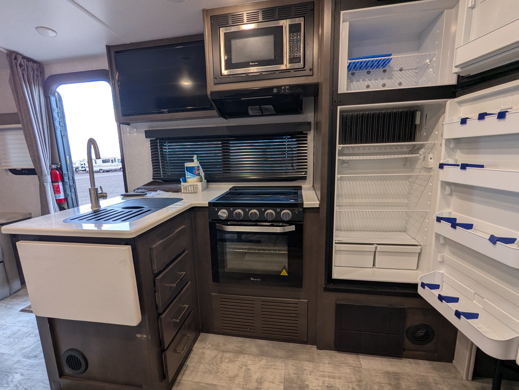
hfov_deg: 90.9
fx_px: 255
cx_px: 246
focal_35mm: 17
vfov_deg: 74.8
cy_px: 204
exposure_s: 1/47.3
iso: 50
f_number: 2.2
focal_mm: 2.35
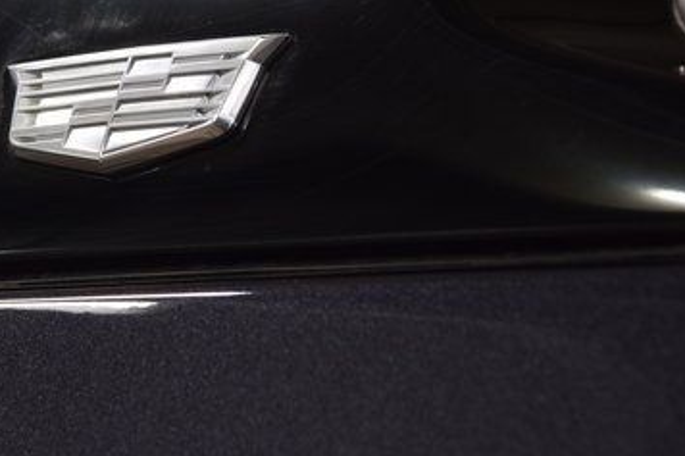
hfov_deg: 10.9
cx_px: 140
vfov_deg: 7.2
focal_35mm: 189
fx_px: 3594
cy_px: 70
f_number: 7.1
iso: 800
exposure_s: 1/30
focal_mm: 70
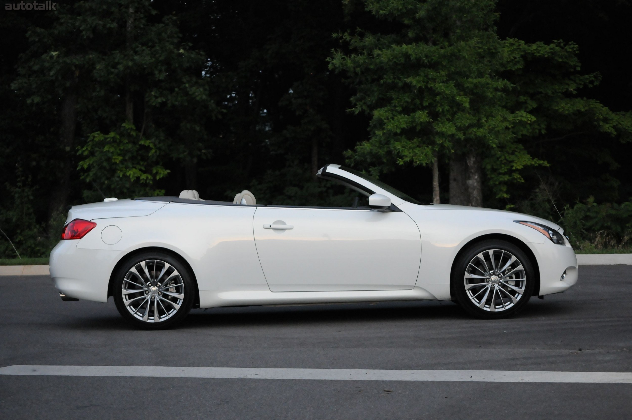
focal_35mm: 82
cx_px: 316
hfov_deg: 24.6
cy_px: 210
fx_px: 1447
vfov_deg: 16.5
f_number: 5
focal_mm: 55
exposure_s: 1/640
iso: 2000
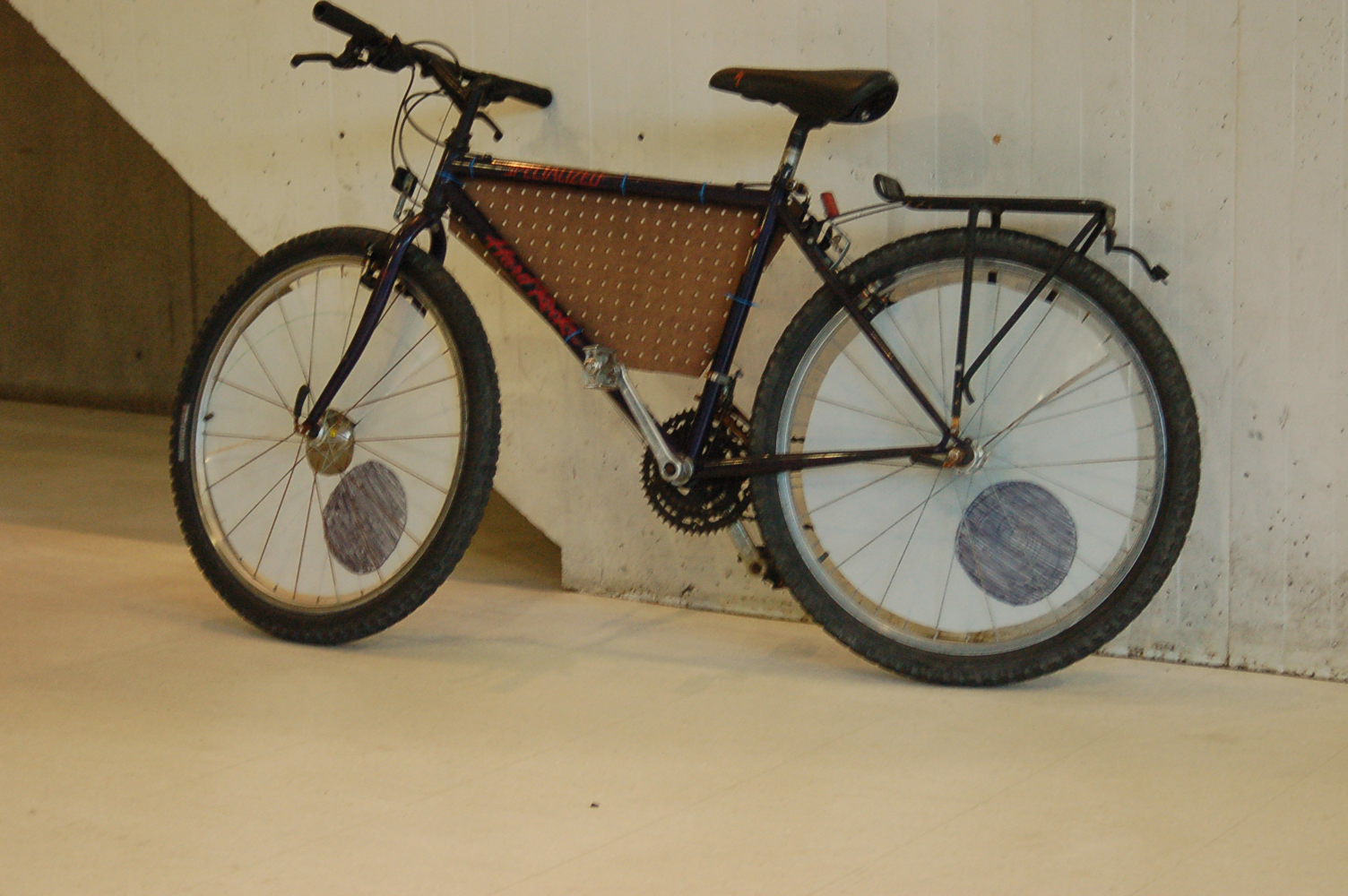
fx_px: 2694
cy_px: 448
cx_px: 674
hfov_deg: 28.1
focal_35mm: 72
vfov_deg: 18.9
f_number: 4.2
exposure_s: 1/20
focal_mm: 48
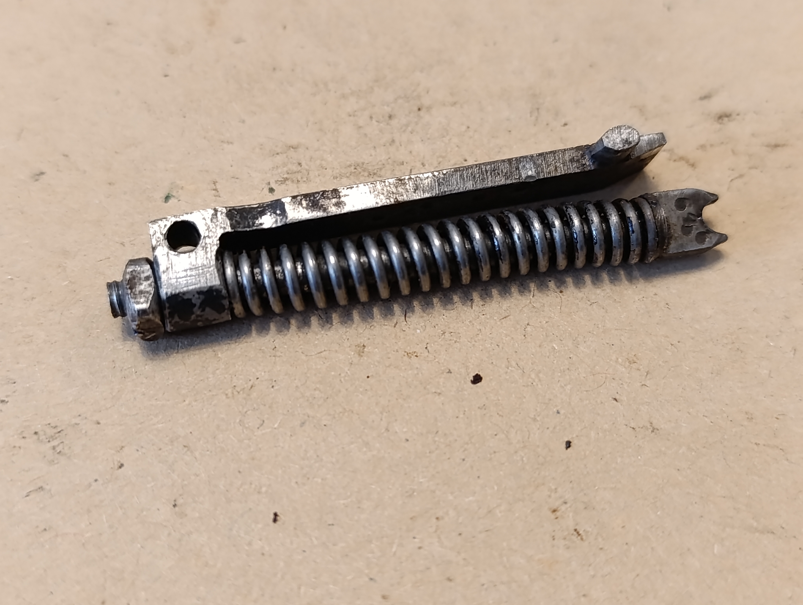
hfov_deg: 41.2
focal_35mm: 46
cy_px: 302
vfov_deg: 31.6
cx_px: 402
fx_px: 1069
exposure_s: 1/100
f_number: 1.6
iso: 1250
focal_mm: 6.14
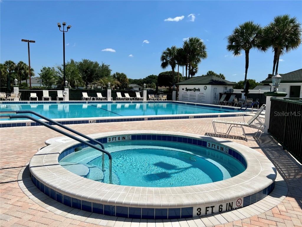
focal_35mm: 26
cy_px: 114
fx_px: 227
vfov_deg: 53.1
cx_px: 151
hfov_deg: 67.3
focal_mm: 5.7
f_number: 1.5
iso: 50
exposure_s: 1/9434
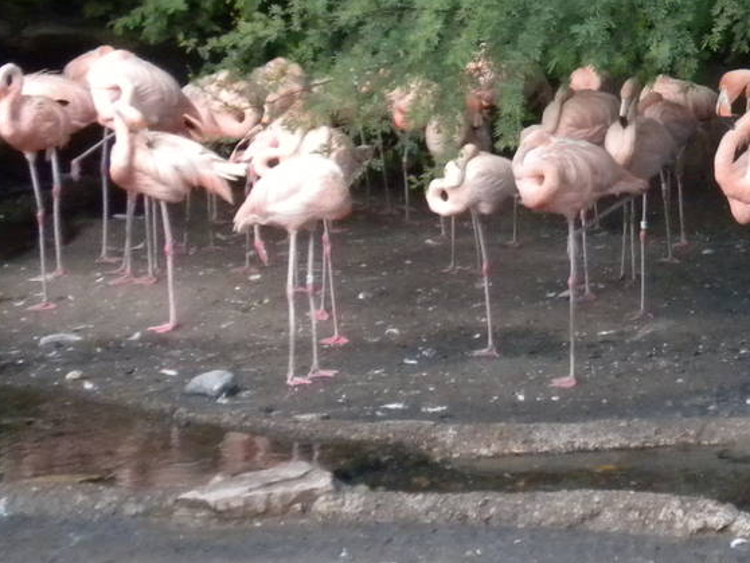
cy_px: 62
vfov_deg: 13.9
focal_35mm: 106
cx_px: 976
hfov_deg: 17.4
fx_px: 2298
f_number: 3.5
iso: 400
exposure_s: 1/523
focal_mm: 6.6
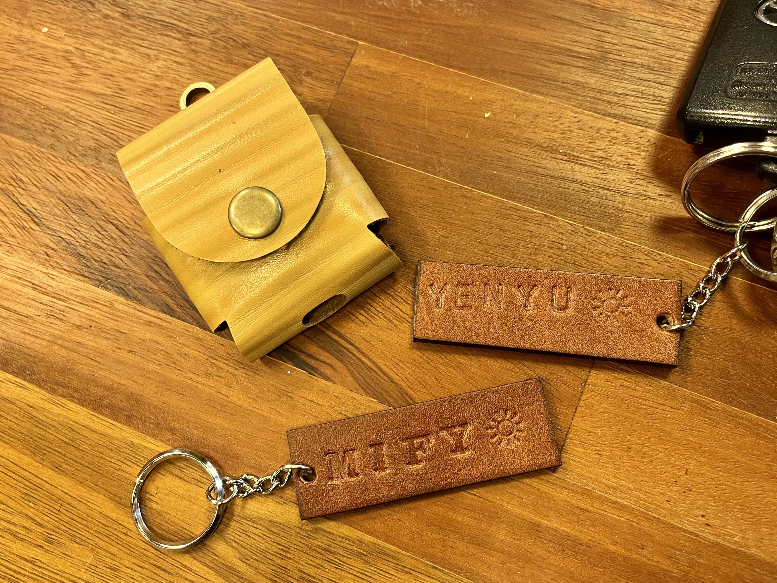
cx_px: 388
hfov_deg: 67.3
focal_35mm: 26
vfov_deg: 53.1
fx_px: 584
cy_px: 292
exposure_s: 1/60
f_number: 1.6
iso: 125
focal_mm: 5.1
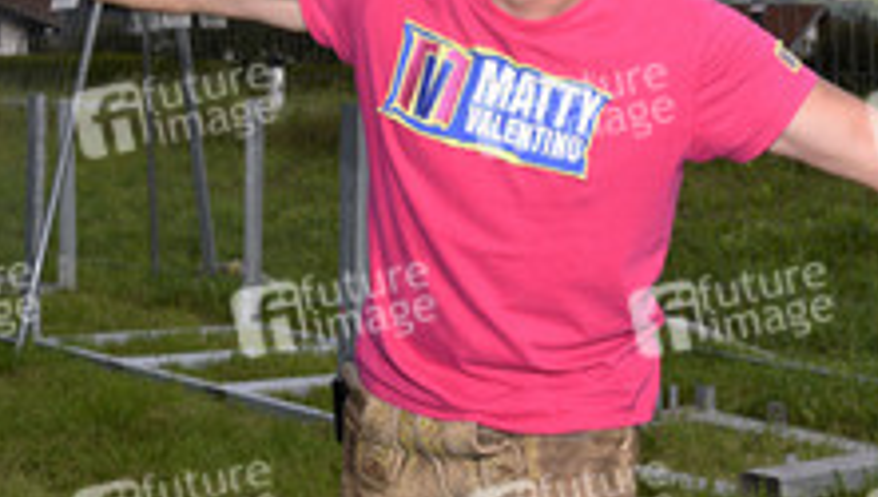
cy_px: 211
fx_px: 1888
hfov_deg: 25.9
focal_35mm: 81
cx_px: 626
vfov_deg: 15.0
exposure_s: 1/160
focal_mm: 38
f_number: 8
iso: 250
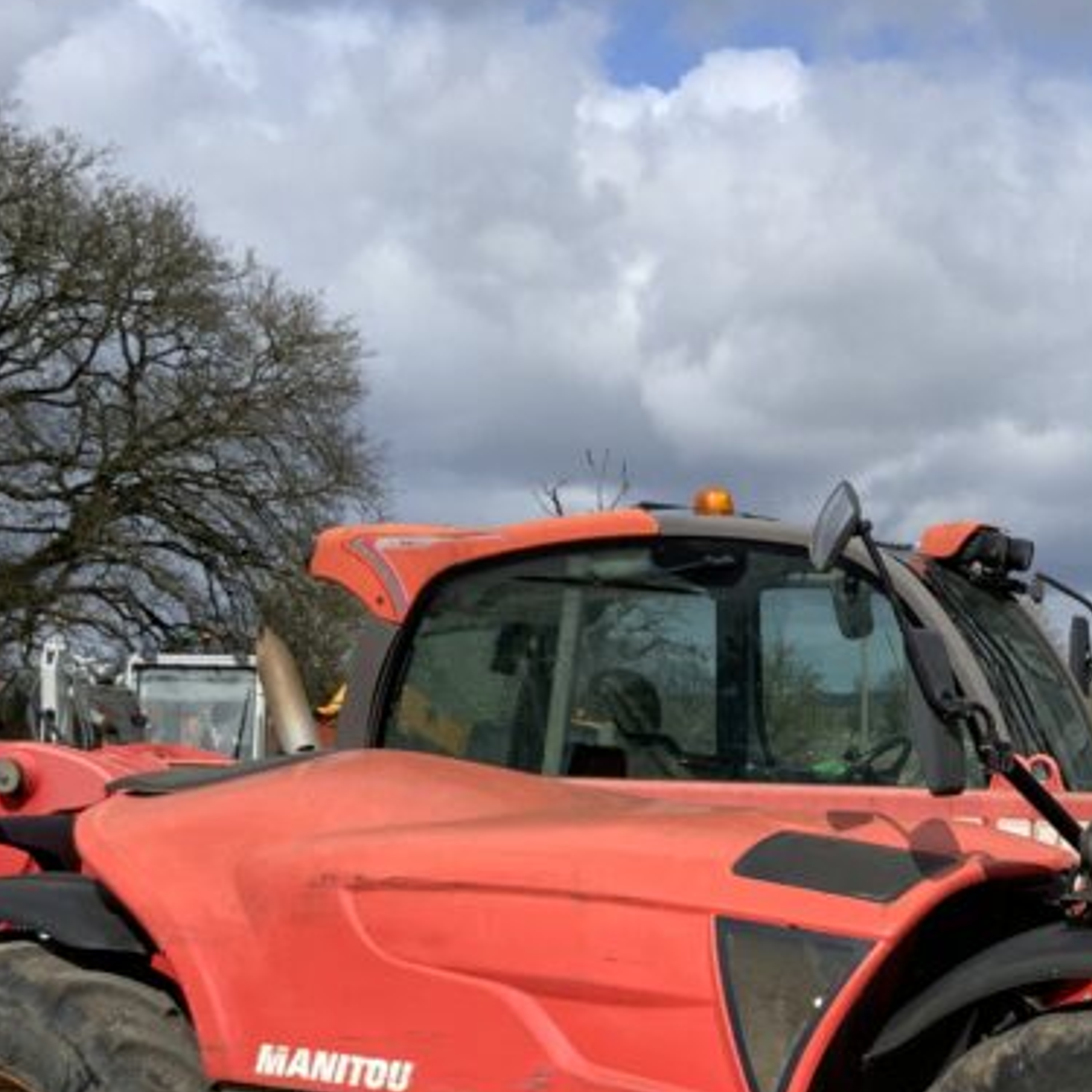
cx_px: 1037
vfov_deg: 24.3
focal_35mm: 70
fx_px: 2498
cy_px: 844
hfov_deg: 23.8
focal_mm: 3
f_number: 1.8
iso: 16
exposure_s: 1/2538
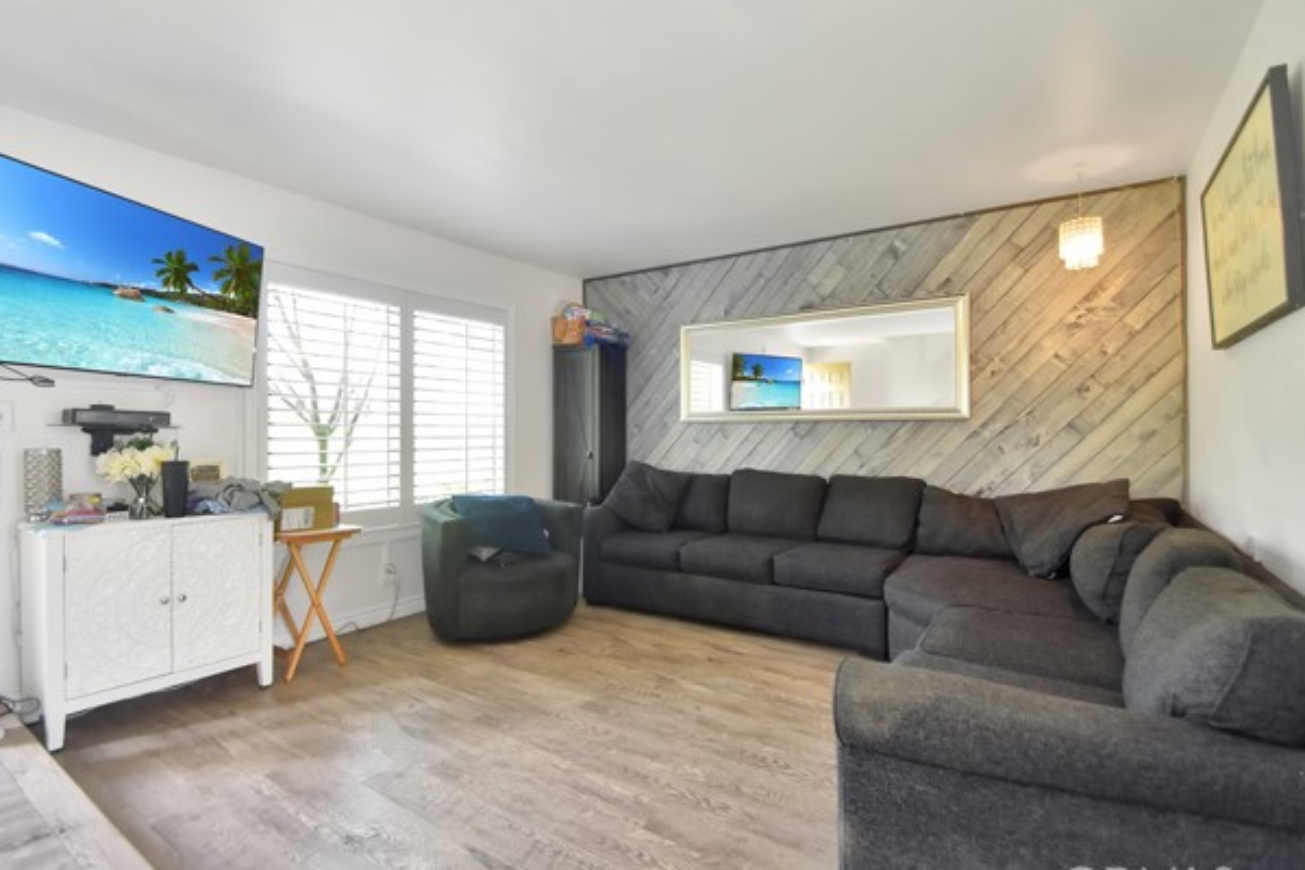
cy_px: 453
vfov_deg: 73.7
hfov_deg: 96.7
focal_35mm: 16
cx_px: 633
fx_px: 580
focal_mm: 10
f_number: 4
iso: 640
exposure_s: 1/60
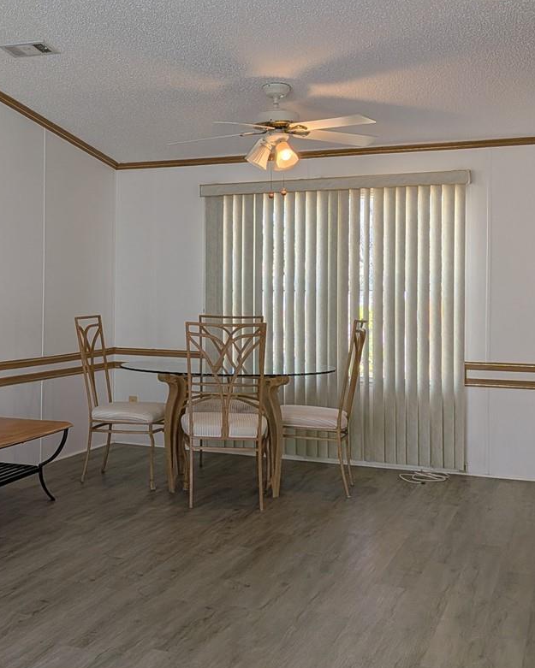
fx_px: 950
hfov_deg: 30.2
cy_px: 290
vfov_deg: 38.7
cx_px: 61
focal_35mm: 48
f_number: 1.7
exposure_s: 1/513
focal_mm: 4.53
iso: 28
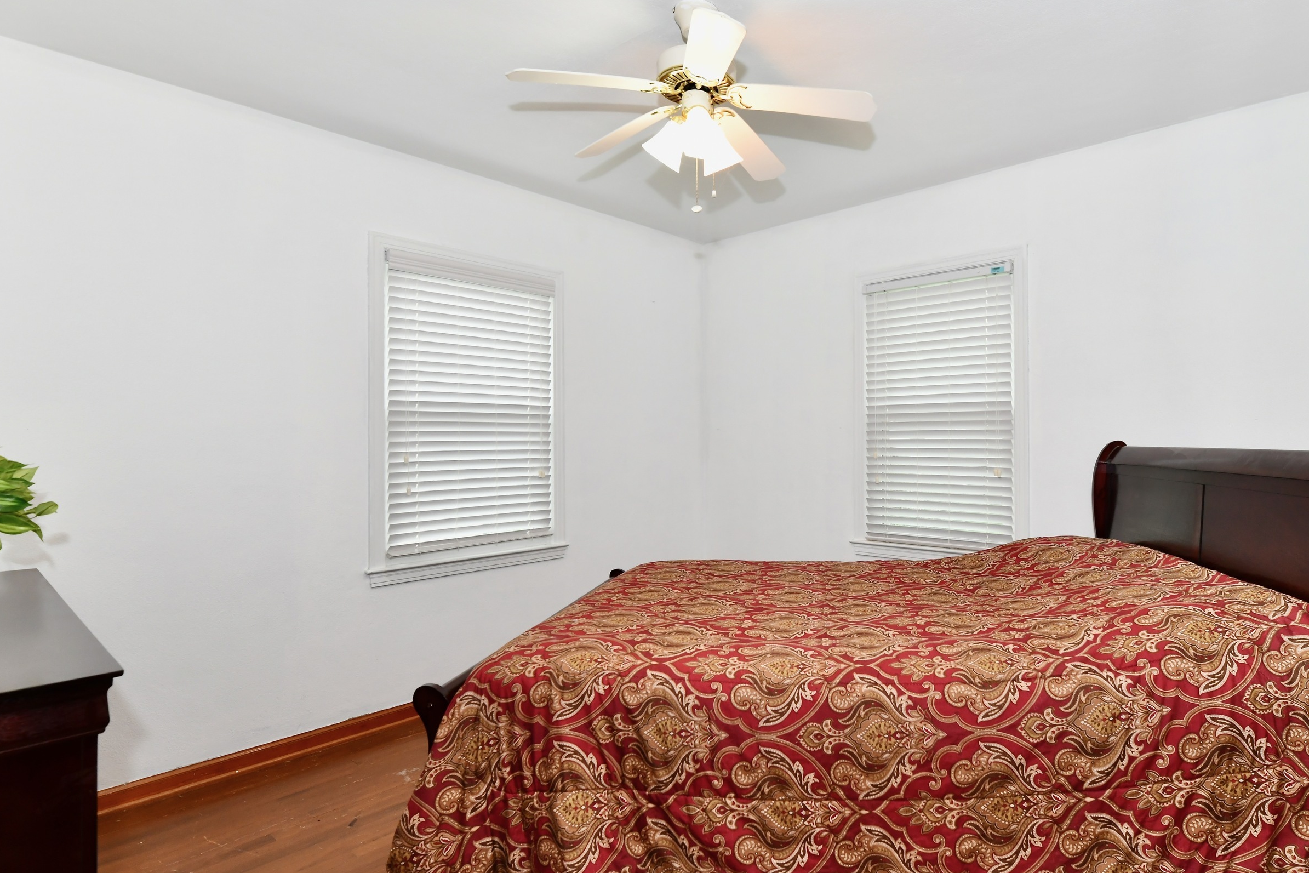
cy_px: 462
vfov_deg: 67.3
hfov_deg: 89.1
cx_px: 773
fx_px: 654
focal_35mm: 18
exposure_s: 1/60
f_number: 6.3
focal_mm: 14
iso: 640
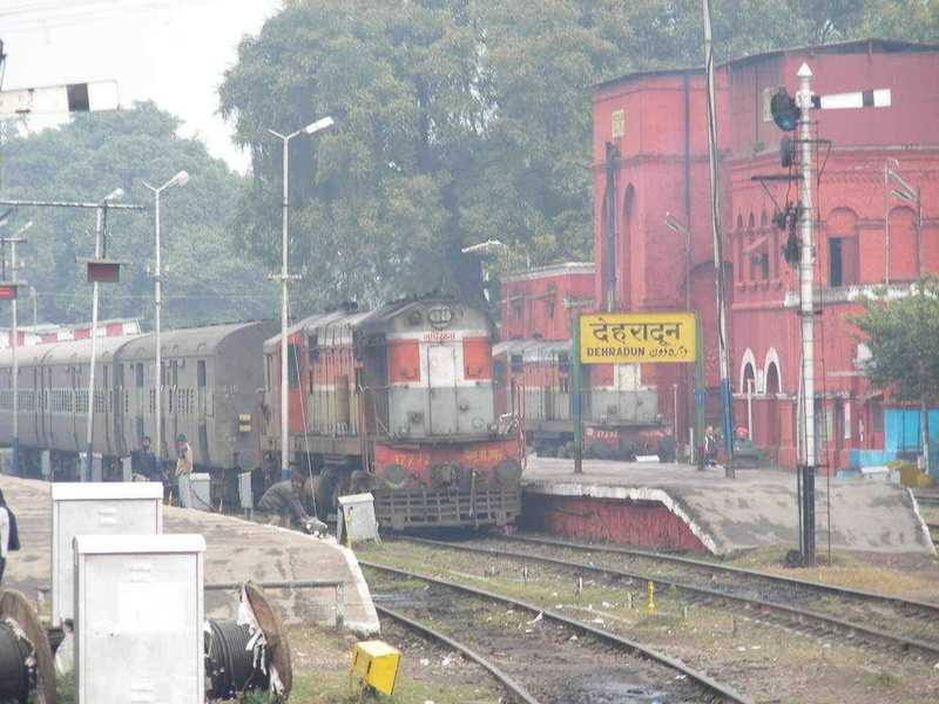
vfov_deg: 6.5
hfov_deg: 8.6
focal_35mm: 230
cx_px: 470
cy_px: 352
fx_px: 6239
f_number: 3.5
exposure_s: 1/92.8
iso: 50
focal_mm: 38.3
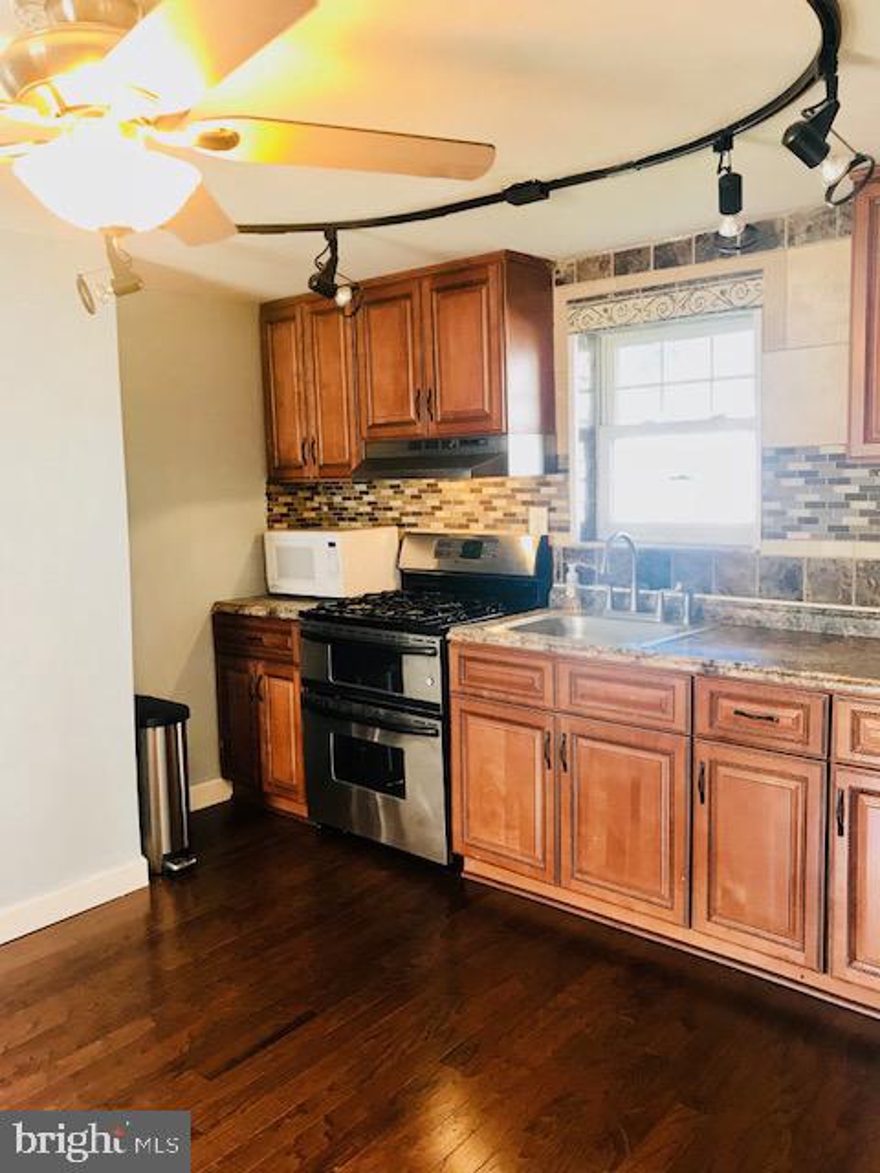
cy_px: 586
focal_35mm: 28
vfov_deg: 63.4
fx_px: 949
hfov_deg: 49.7
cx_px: 440
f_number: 1.8
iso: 25
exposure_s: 1/30
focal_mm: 3.99
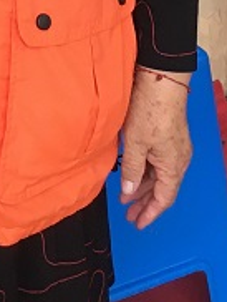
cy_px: -340
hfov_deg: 9.2
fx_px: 1387
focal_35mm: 159
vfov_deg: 11.1
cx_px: -63
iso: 50
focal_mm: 4.15
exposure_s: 1/33
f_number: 2.2
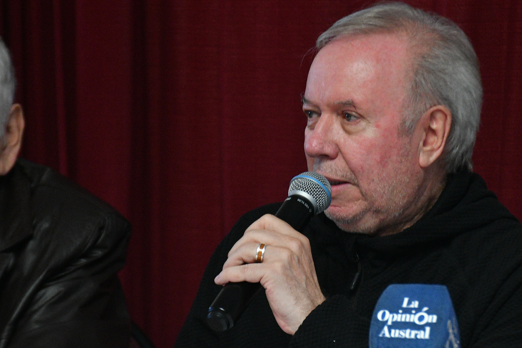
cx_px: 352
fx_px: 3653
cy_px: 214
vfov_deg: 5.5
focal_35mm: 252
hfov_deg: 8.2
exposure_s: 1/160
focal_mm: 90
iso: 1600
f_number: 6.3
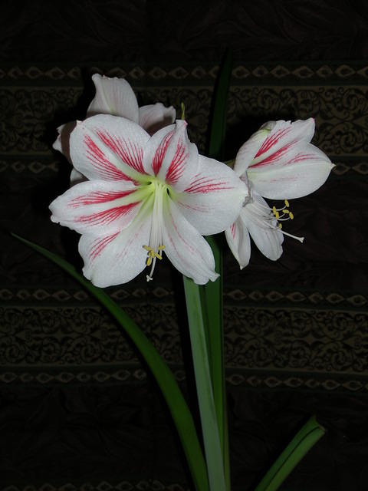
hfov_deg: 25.7
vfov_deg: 33.8
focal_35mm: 57
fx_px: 808
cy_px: 246
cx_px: 184
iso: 50
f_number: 3.6
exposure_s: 1/60.1
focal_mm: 11.8
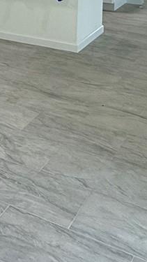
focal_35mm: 65
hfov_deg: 18.3
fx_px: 450
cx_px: 17
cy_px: -39
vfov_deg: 28.7
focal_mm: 2.22
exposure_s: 1/120
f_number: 2.2
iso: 64
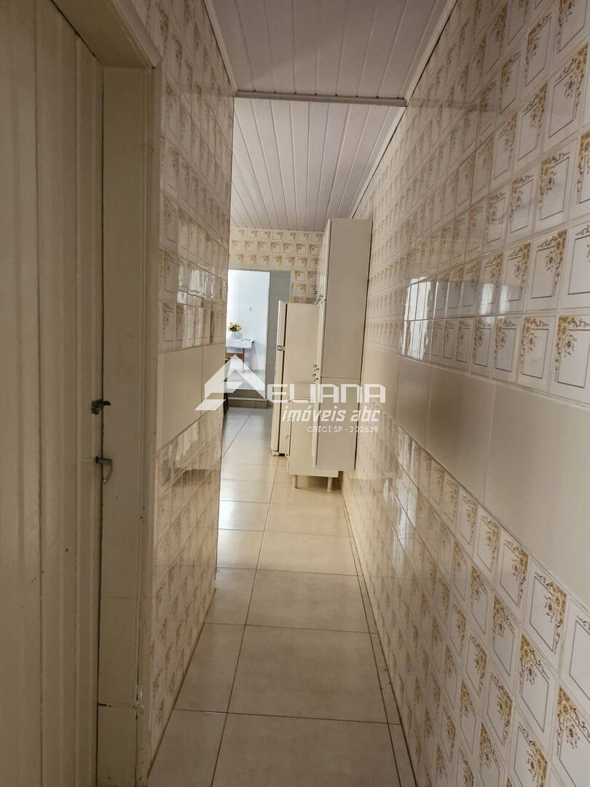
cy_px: 394
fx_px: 523
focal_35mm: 23
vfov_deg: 73.9
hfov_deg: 58.9
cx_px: 295
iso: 640
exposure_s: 1/120
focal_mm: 5.54
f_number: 1.8
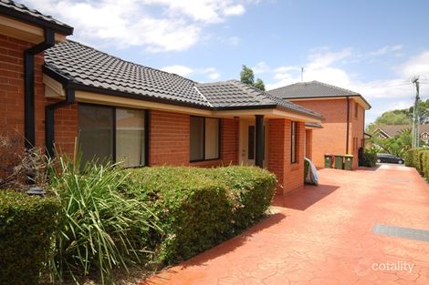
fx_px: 286
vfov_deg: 53.1
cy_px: 142
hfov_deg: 73.8
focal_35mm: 24
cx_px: 214
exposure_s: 1/200
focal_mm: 16
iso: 100
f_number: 7.1
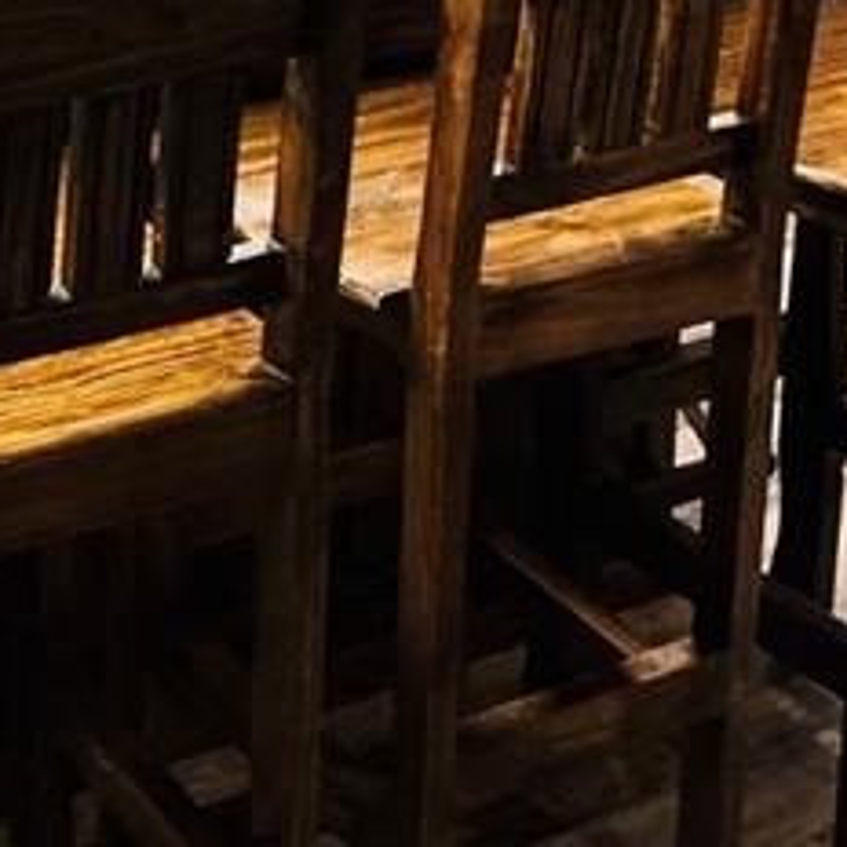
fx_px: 2270
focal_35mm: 82
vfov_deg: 18.3
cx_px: -69
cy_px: -497
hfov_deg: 20.2
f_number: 1.8
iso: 250
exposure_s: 1/40
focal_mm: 3
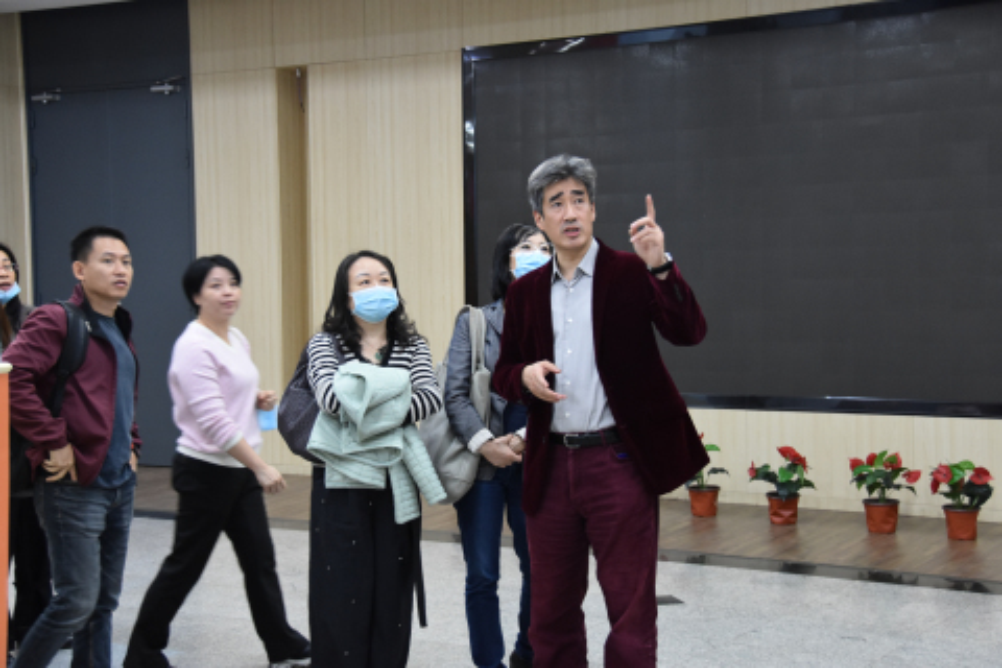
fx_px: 1586
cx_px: 501
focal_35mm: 57
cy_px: 334
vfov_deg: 23.8
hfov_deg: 35.1
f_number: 4.2
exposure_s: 1/60
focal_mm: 38
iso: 1400
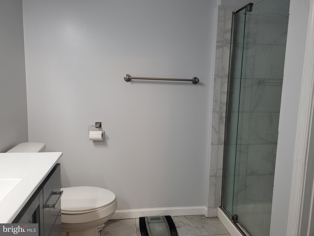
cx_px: 157
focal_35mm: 26
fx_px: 236
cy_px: 118
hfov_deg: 67.3
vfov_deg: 53.1
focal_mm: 5.4
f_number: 1.8
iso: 200
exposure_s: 1/120
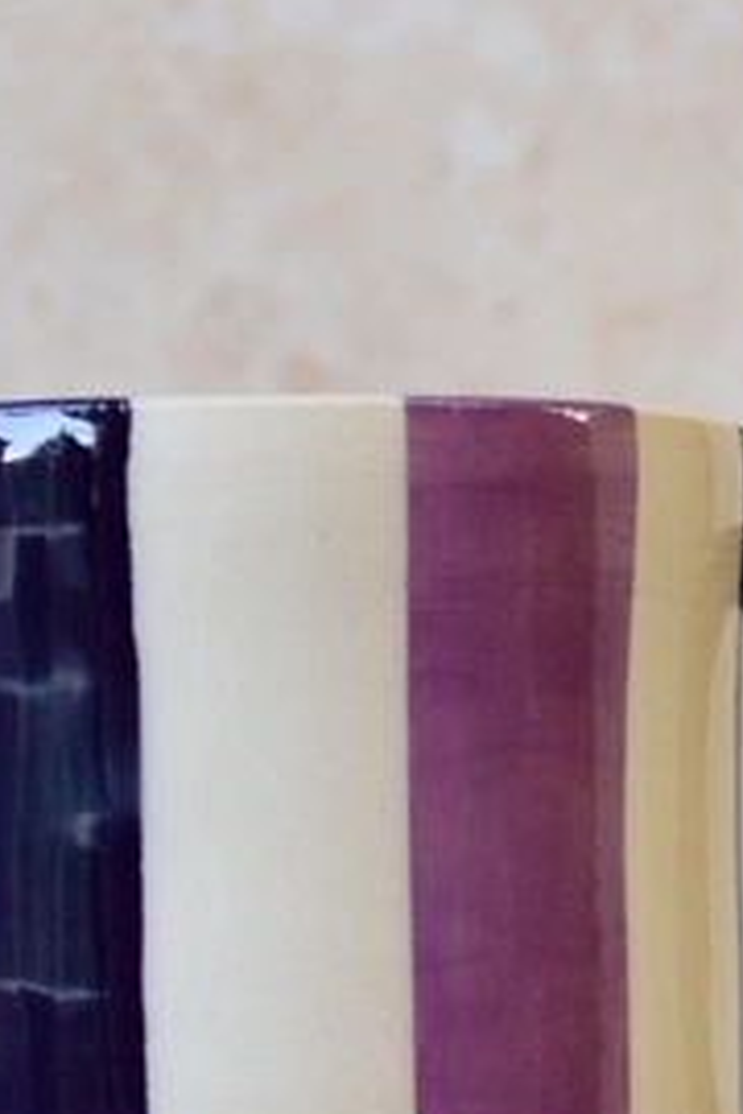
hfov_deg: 8.9
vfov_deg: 13.0
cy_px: 1304
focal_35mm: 154
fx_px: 4767
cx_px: 384
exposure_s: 1/125
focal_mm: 28
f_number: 5.6
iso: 400
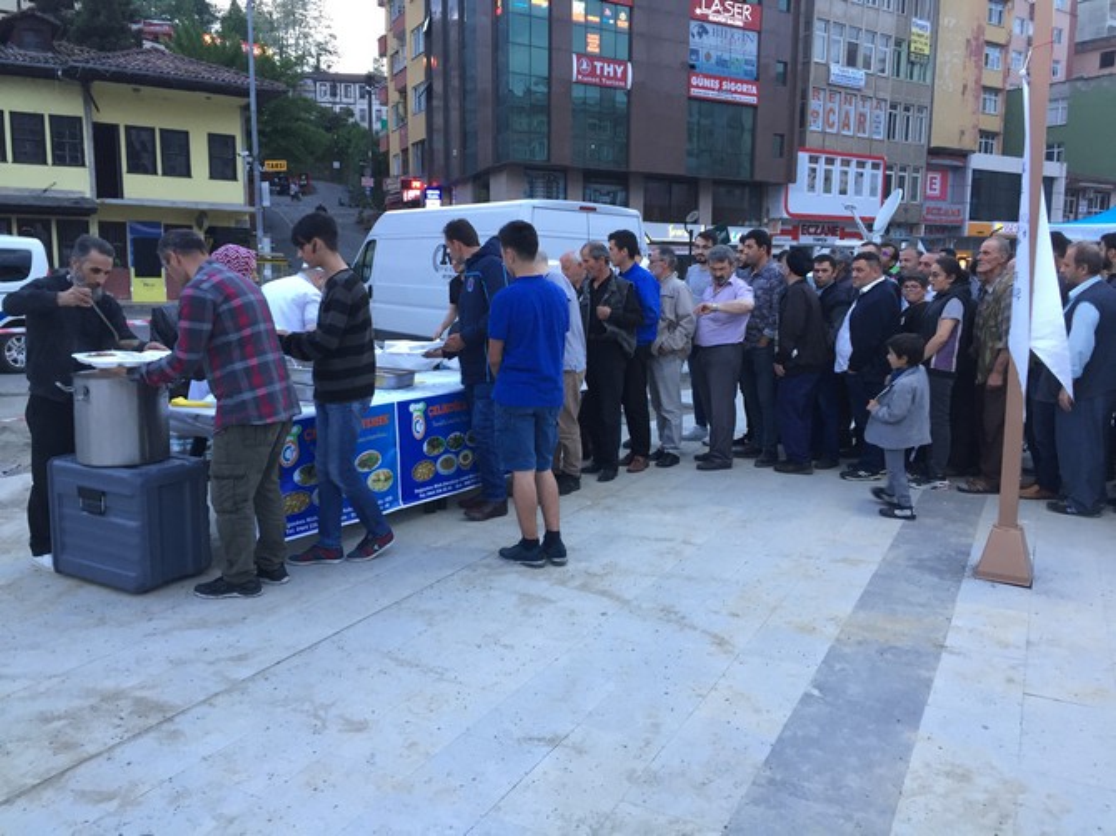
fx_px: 935
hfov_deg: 61.7
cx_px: 558
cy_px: 418
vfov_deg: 48.2
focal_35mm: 29
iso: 100
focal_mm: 4.15
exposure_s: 1/33
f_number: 2.2
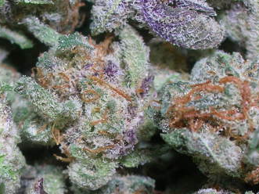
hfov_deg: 17.7
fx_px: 830
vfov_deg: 13.2
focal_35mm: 111
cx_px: 94
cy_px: 190
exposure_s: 1/60.1
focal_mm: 7.7
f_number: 5.4
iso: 50
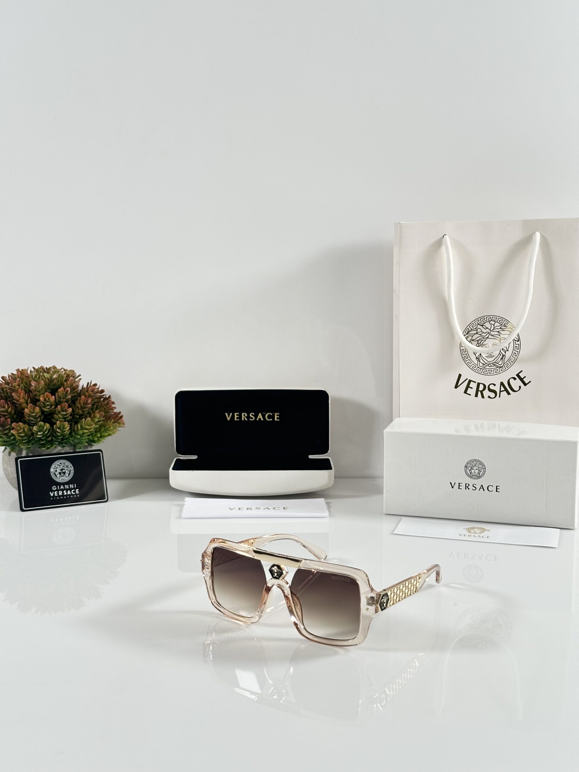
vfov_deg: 39.7
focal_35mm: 48
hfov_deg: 30.3
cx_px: 290
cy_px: 386
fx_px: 1070
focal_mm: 6.86
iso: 80
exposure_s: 1/101
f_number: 1.78
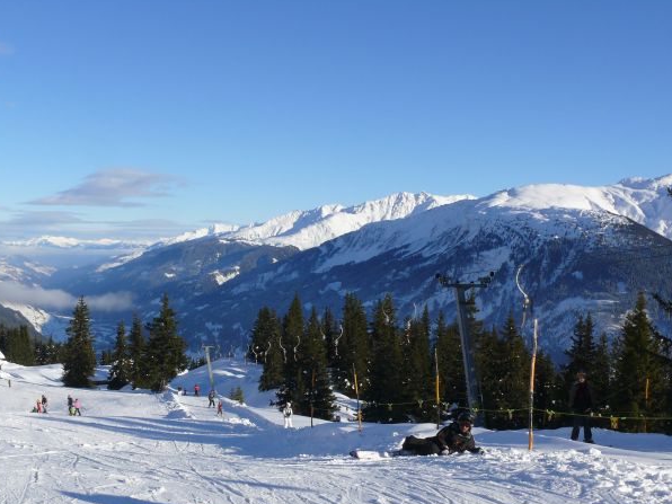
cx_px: 294
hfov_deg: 40.4
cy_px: 331
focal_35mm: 47
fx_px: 912
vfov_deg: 30.7
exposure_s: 1/400
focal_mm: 7.4
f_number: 8
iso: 100
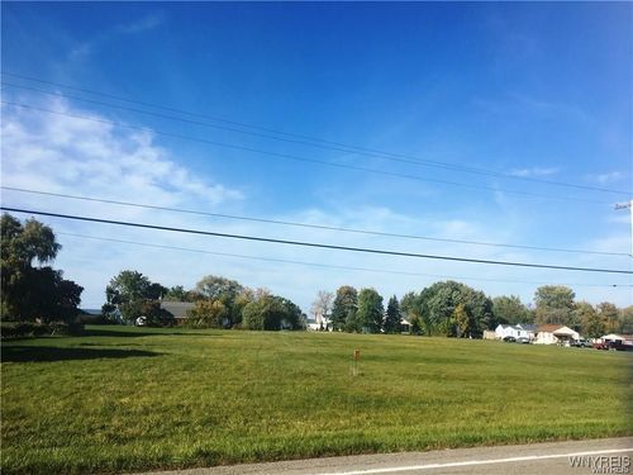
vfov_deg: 48.2
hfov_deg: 61.7
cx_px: 316
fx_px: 530
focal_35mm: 29
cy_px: 238
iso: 25
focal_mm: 4.15
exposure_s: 1/1832
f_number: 2.2
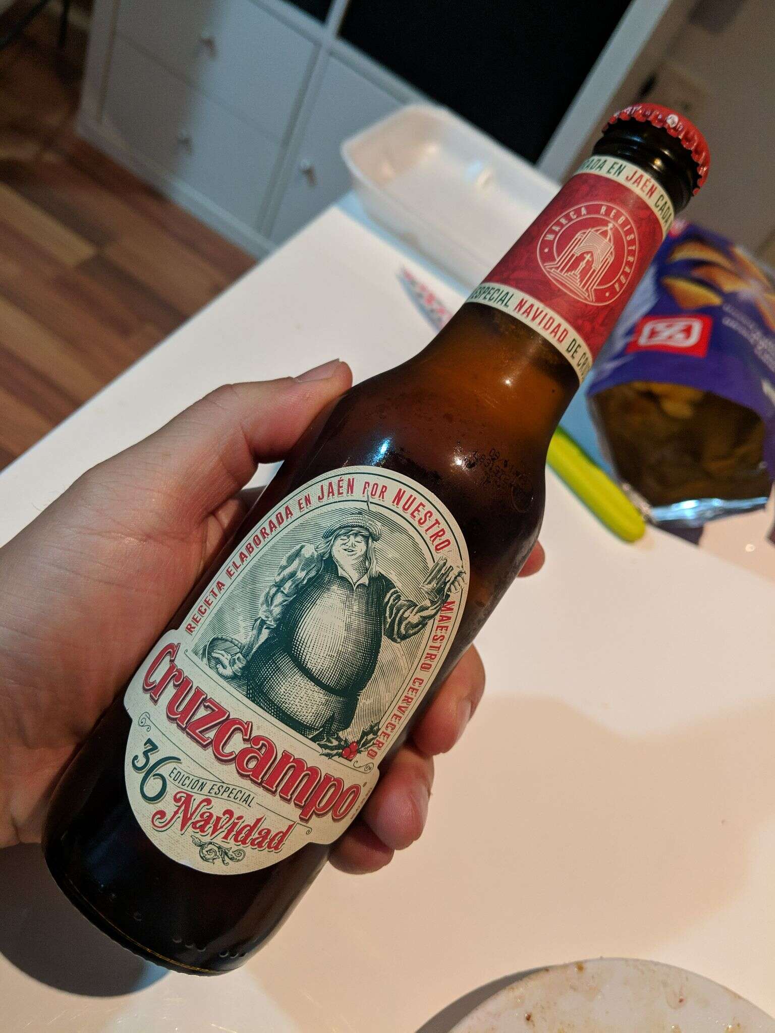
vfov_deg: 65.3
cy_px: 516
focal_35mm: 27
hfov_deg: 51.4
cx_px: 388
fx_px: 806
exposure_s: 1/50
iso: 319
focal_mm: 4.44
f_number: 1.8
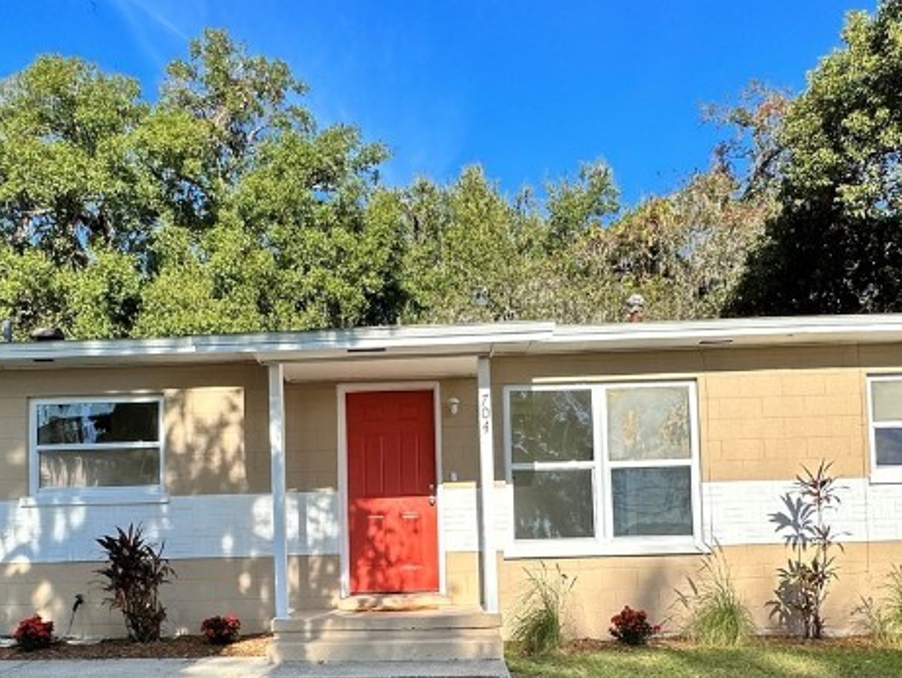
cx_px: 426
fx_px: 808
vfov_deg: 43.7
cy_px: 524
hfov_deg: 58.3
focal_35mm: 31
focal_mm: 2.22
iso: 50
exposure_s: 1/1595
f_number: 2.2
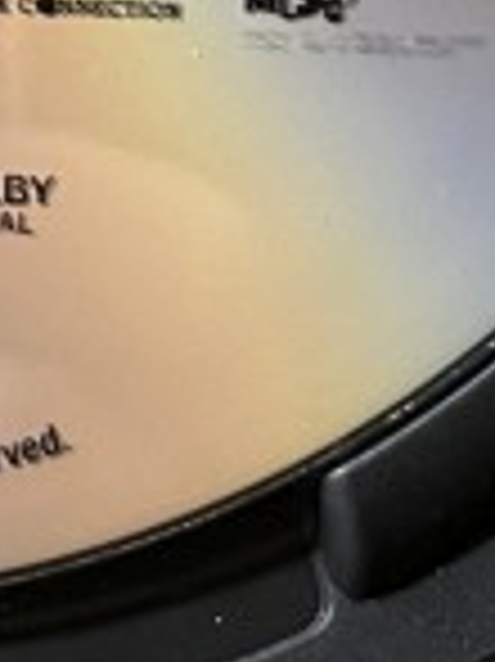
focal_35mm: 177
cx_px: -292
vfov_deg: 10.6
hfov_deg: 8.2
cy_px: -500
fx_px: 3380
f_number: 1.6
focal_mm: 5.1
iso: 320
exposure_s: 1/60
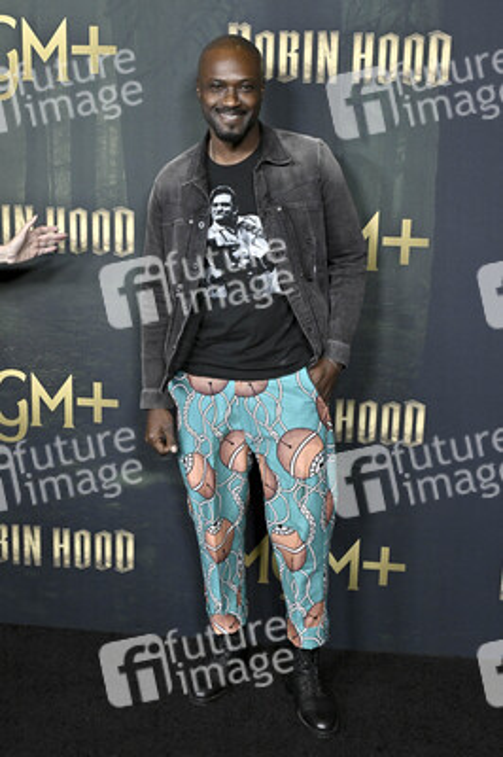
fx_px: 882
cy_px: 378
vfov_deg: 46.4
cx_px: 252
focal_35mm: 42
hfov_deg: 31.8
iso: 1600
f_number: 6.3
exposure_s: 1/320
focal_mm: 42
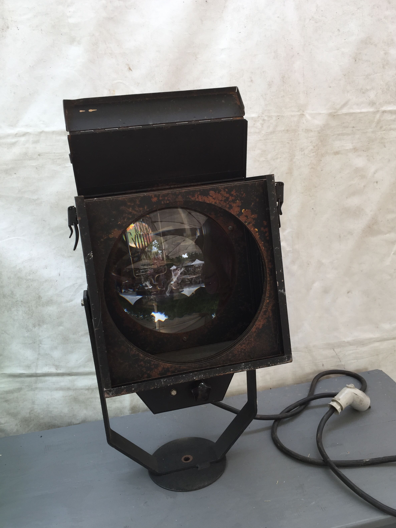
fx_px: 458
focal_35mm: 30
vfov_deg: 60.0
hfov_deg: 46.8
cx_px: 199
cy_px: 257
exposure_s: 1/101
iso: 32
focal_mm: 4.15
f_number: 2.2
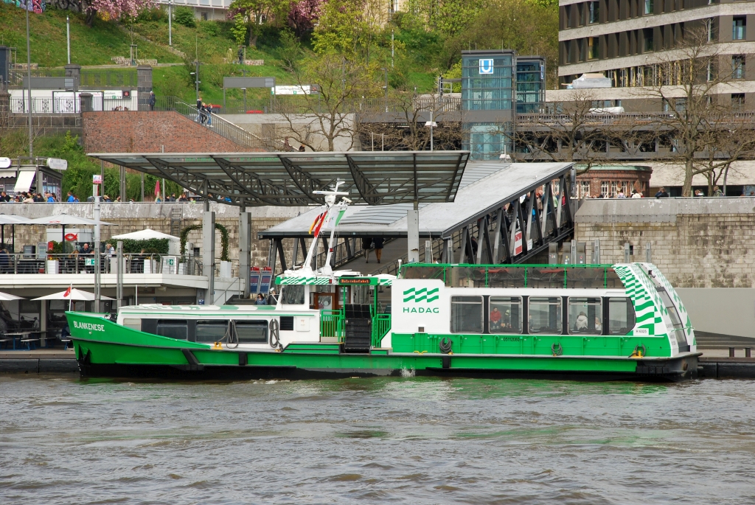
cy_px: 252
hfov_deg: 12.2
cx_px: 378
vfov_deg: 8.2
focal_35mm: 168
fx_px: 3527
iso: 180
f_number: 10
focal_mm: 112
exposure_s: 1/250
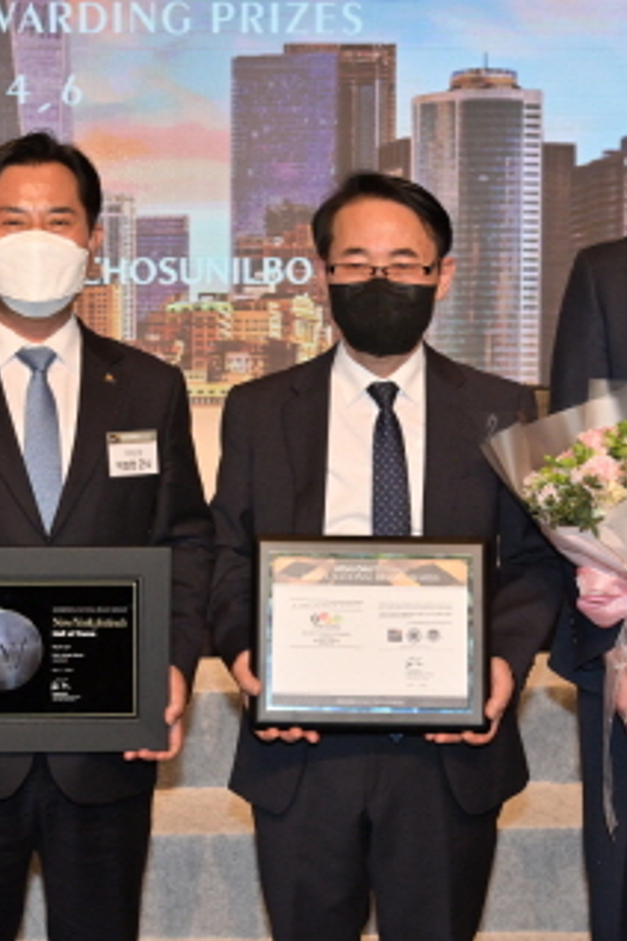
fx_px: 2168
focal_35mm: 83
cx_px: 201
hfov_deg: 16.4
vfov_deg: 24.5
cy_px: 410
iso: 1000
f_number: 6.3
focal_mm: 44
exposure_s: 1/160
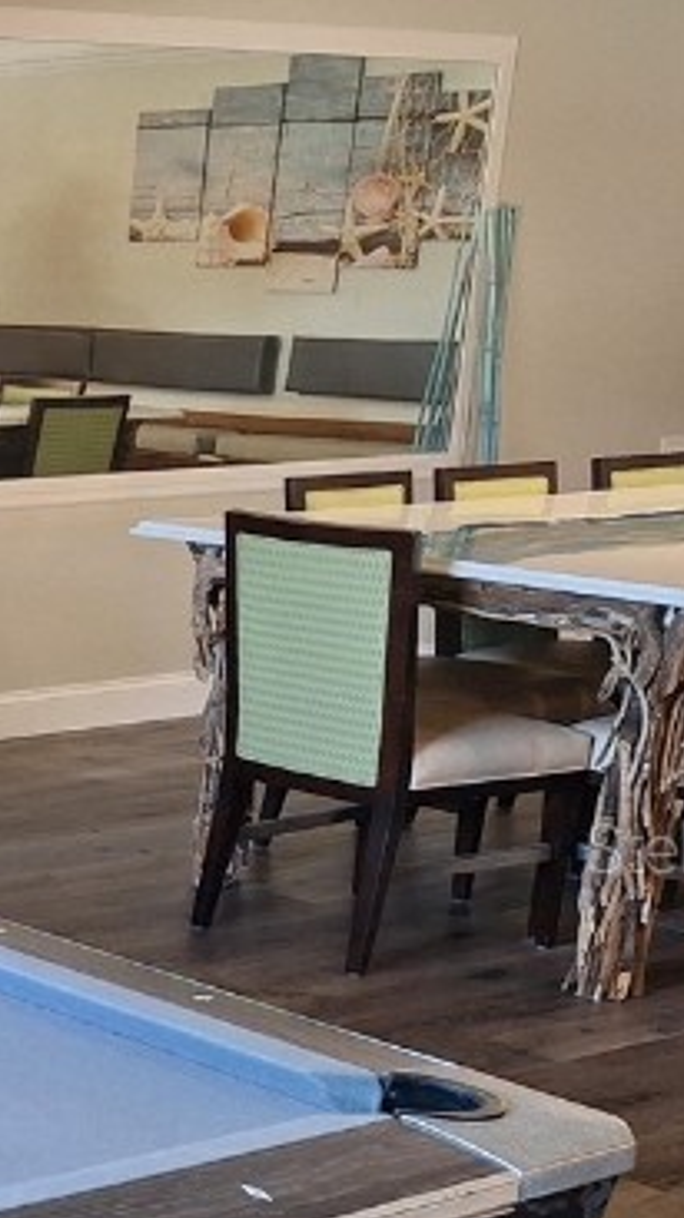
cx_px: -800
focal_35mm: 70
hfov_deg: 13.8
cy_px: 846
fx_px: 2261
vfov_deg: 29.9
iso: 160
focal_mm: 5.54
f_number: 1.8
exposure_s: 1/40
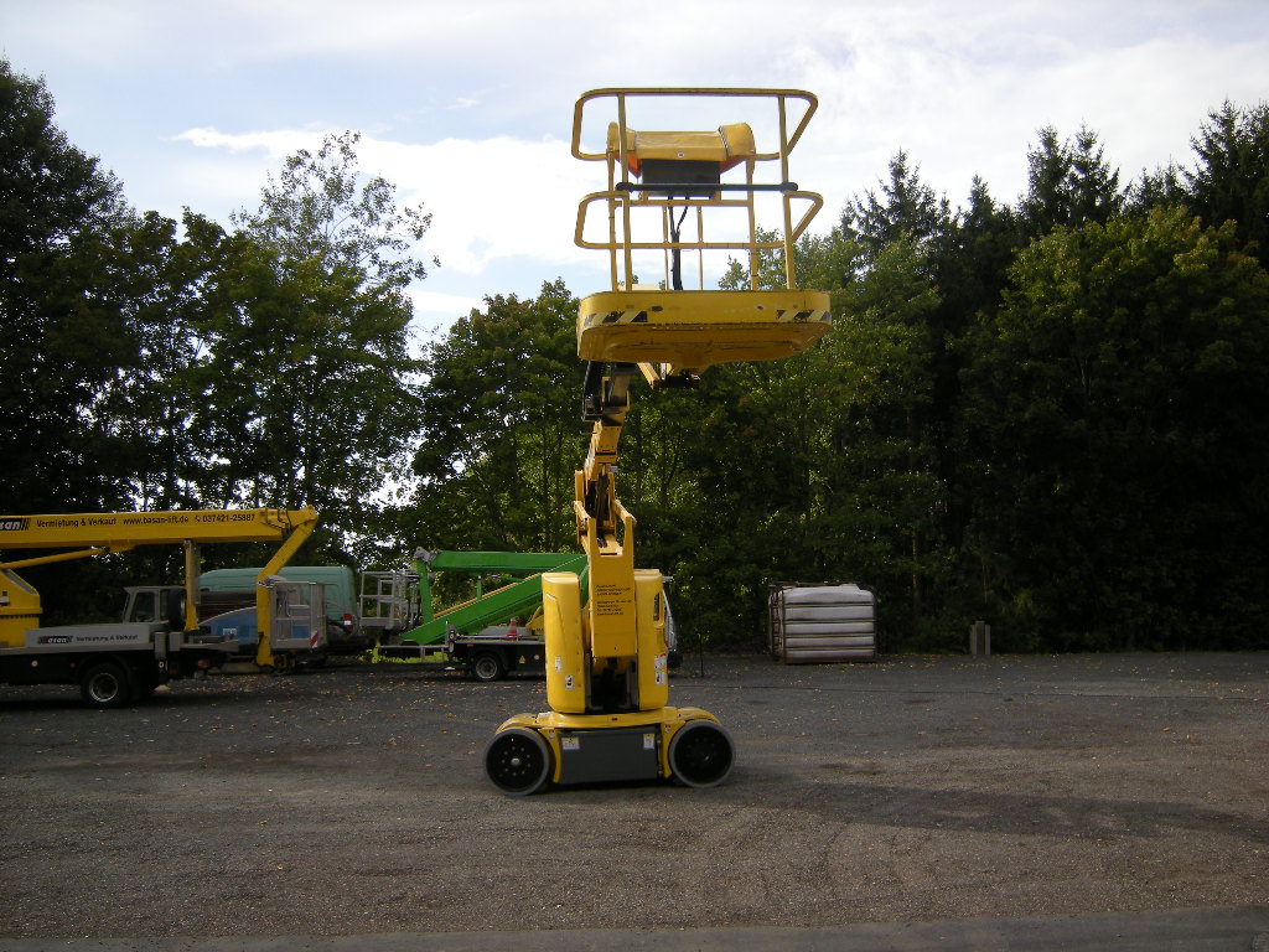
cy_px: 476
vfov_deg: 49.7
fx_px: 1026
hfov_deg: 63.4
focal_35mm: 28
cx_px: 634
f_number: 2.8
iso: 64
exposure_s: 1/678
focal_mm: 4.7
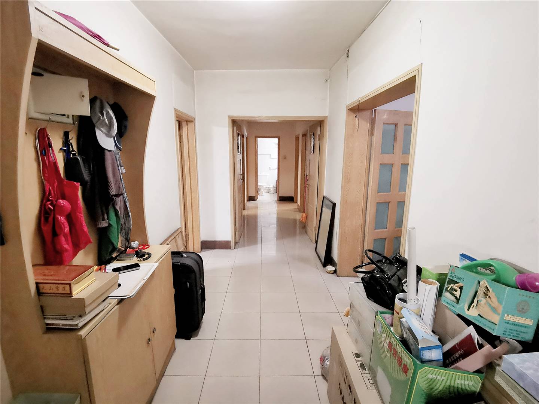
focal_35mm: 17
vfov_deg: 74.7
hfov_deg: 91.0
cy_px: 202
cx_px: 270
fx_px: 265
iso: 1250
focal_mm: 2.26
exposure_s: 1/25
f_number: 2.2
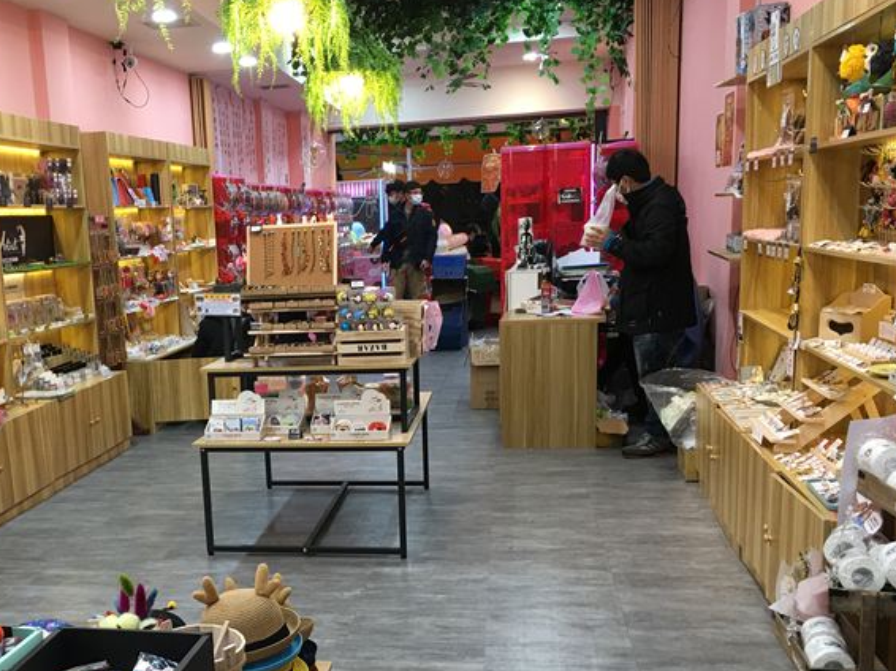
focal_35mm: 41
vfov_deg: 34.7
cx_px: 280
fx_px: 1061
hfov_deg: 44.9
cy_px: 453
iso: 25
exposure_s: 1/15
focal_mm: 4.15
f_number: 2.2
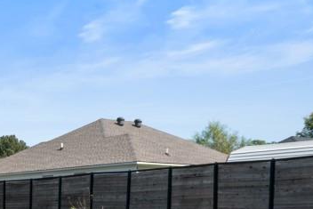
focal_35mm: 72
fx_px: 626
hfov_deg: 24.3
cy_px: 221
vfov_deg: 18.3
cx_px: -103
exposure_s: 1/250
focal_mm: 22
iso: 100
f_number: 5.6
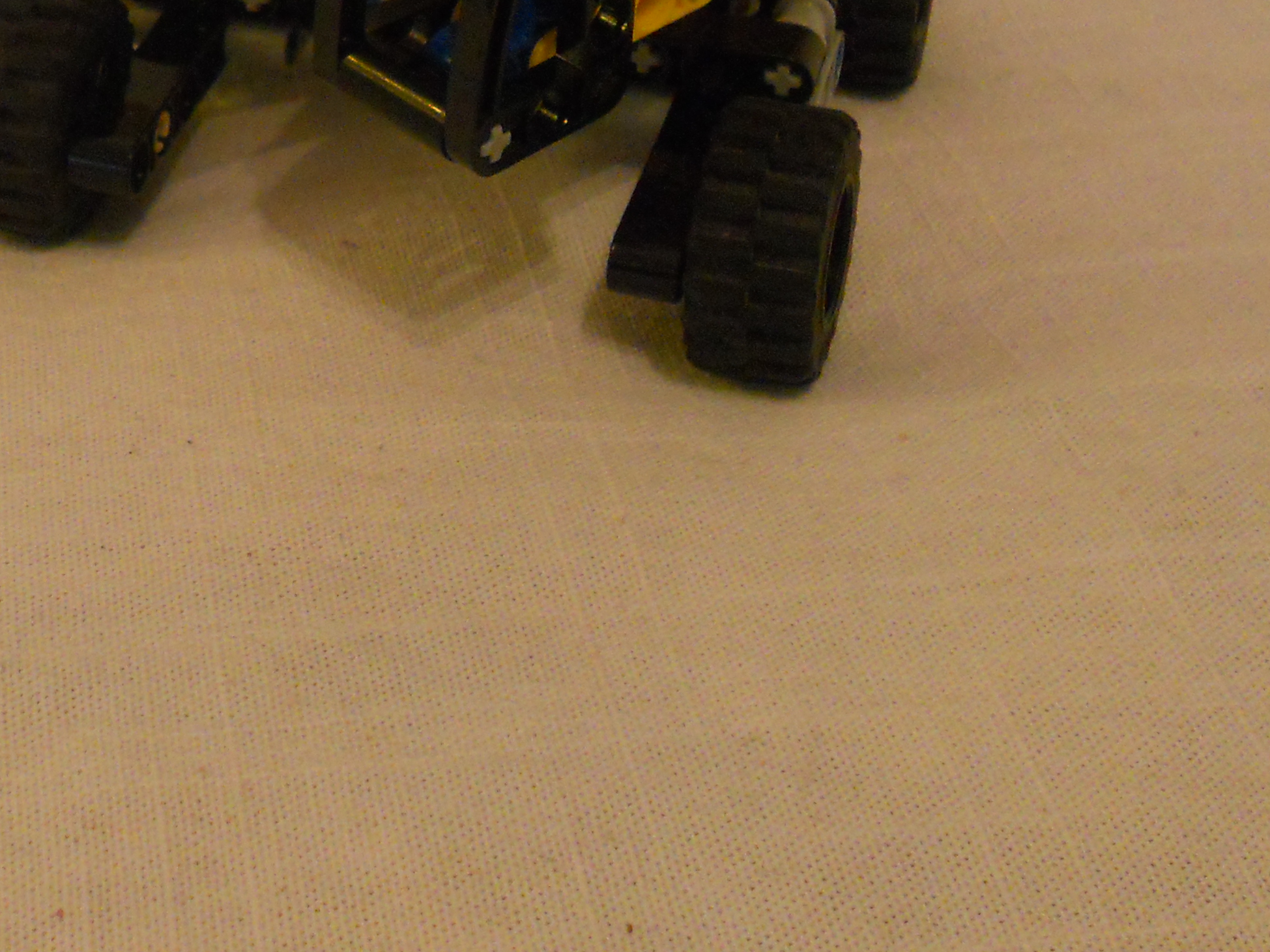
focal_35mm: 78
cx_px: 167
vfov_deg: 18.6
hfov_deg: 24.4
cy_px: 137
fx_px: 2862
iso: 400
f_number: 3.9
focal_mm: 6.9
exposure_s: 1/5
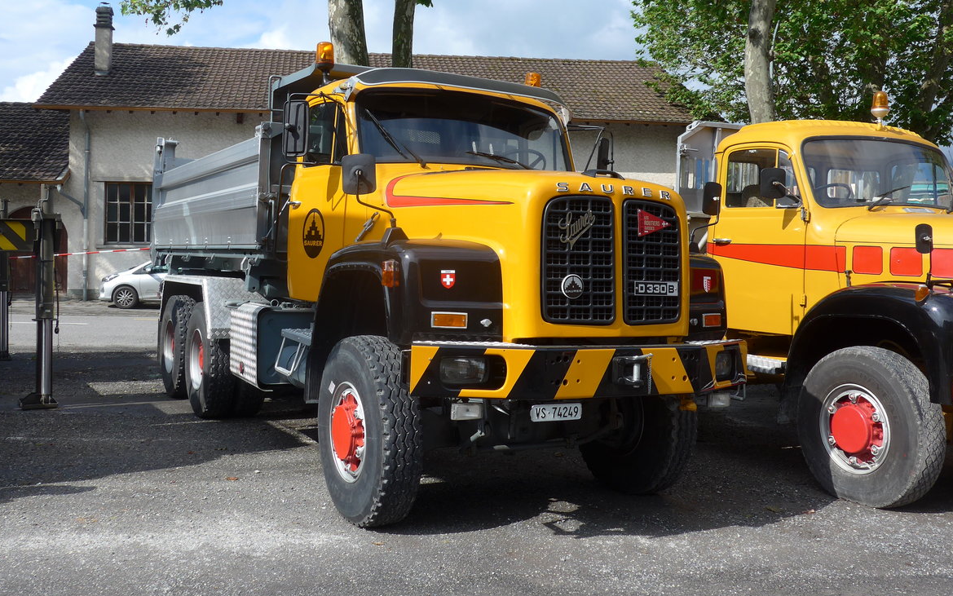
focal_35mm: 37
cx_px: 469
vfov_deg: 34.3
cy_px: 236
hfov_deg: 52.7
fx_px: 961
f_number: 2.8
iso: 80
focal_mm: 7
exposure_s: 1/1300
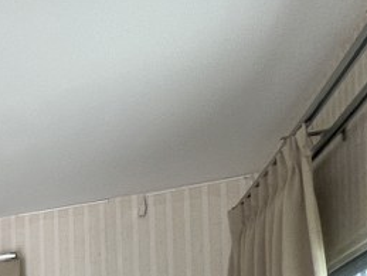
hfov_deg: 17.5
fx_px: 605
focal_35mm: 57
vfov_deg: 21.5
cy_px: 414
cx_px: -427
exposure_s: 1/1233
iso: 32
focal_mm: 1.57
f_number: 1.8
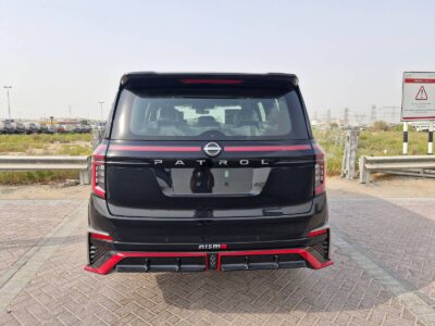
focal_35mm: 23
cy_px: 163
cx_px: 218
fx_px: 289
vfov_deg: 58.9
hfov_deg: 73.9
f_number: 1.8
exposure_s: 1/1056
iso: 50
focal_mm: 5.54
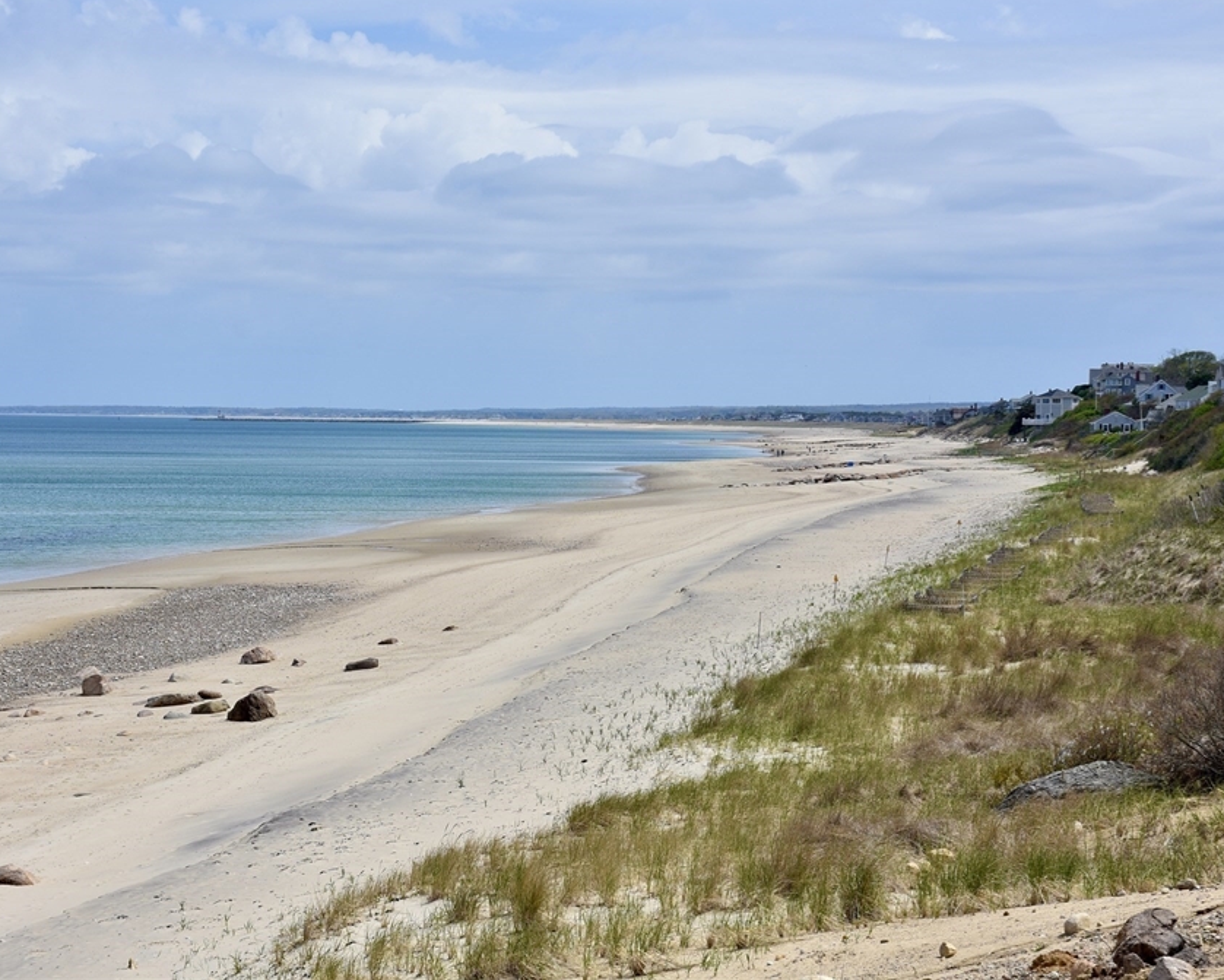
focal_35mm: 86
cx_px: 583
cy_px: 483
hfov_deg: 22.2
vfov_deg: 17.9
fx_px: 3116
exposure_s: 1/500
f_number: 8
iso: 125
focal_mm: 50
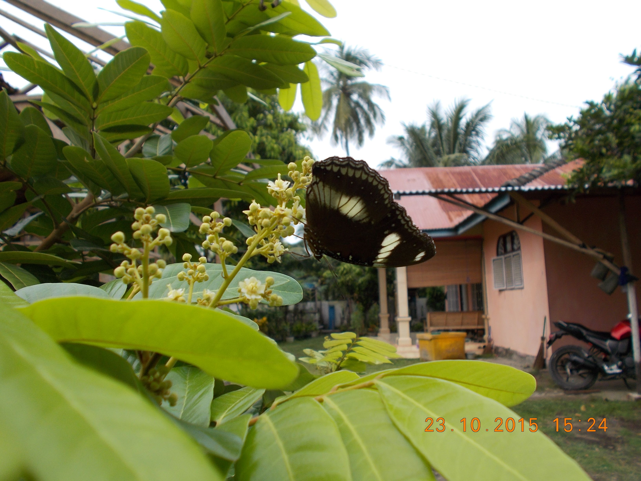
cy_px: 240
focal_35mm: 30
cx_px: 320
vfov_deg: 46.8
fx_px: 556
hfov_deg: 60.0
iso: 80
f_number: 3.4
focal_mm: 5.3
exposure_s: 1/250
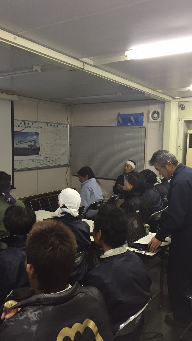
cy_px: 170
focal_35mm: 32
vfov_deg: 61.0
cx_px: 92
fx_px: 290
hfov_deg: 36.7
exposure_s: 1/33
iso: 64
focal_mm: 4.15
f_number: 2.2
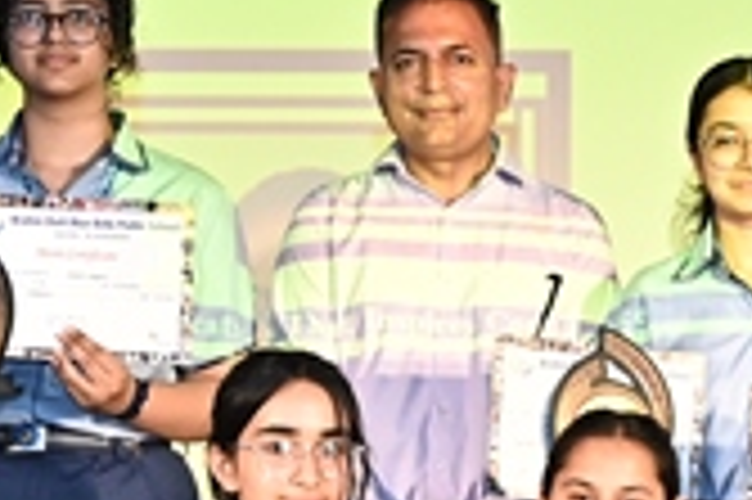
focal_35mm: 208
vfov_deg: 6.5
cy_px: 660
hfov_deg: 9.7
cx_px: 995
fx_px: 4341
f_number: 4
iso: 1250
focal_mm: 34
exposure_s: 1/200
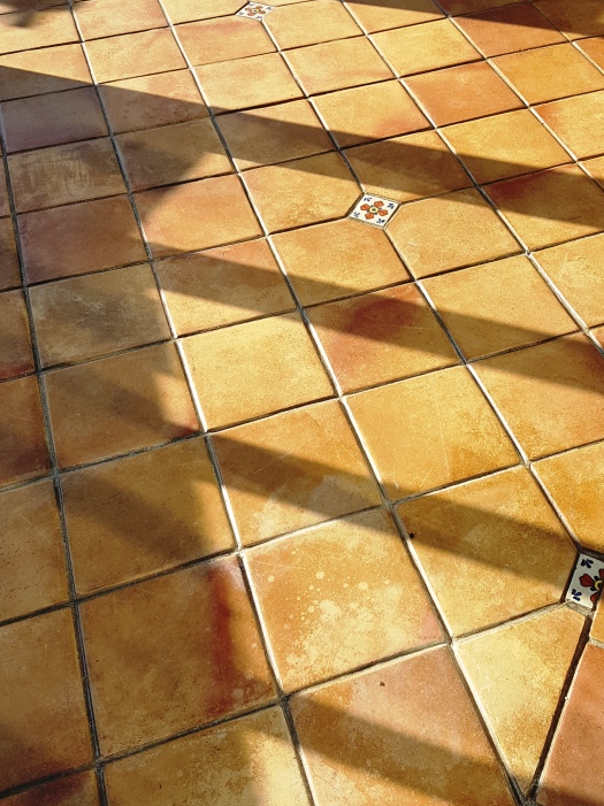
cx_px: 372
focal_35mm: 38
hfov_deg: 37.5
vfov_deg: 48.9
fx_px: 885
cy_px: 359
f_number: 1.7
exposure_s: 1/538
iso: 40
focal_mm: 4.2
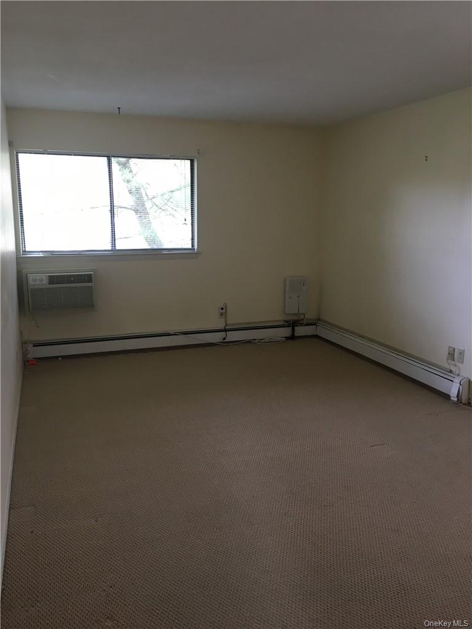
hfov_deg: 48.2
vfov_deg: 61.7
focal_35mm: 29
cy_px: 314
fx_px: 527
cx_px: 236
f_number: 2.2
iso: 64
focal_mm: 4.15
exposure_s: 1/33
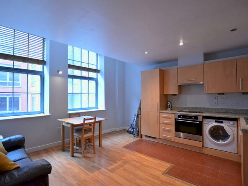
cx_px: 114
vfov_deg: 74.7
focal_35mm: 17
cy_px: 95
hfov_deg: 90.8
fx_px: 122
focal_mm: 10
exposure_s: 1/40
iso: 1600
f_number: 3.5
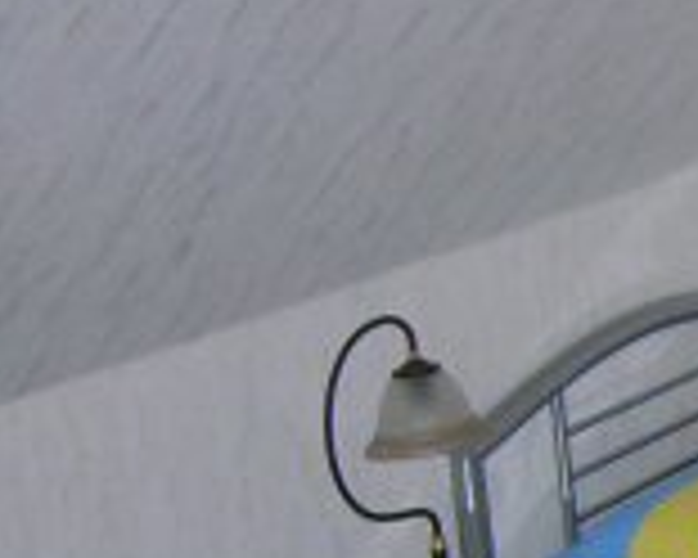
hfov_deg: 12.5
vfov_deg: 11.2
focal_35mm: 137
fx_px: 2830
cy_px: 547
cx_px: 1364
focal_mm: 5.7
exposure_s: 1/60.1
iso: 92
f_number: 2.9
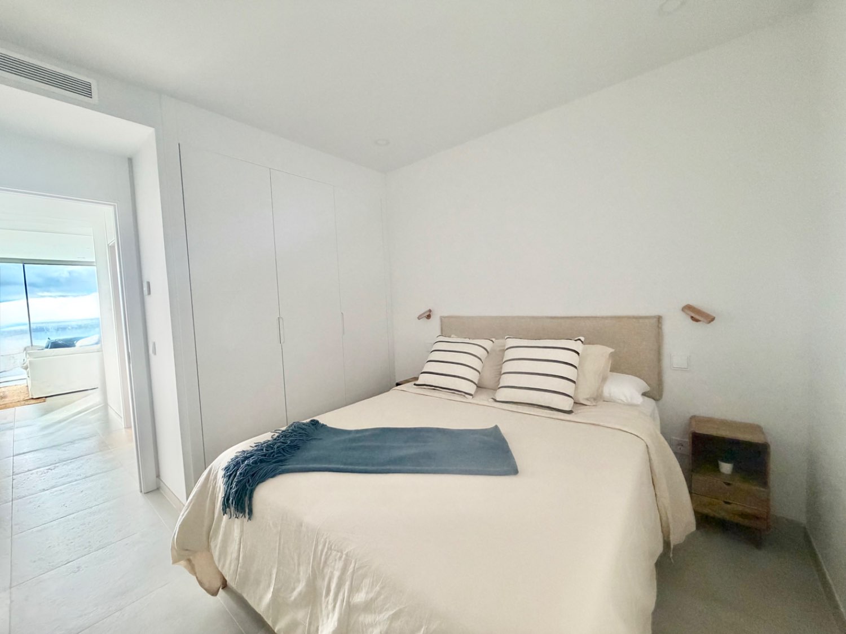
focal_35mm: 14
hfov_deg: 102.1
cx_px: 423
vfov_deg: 85.7
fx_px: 342
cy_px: 317
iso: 320
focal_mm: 2.22
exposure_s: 1/60
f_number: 2.2
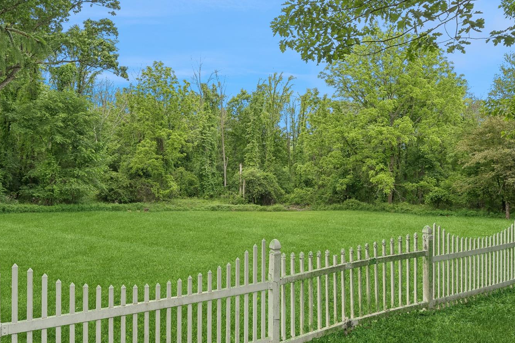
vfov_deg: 49.4
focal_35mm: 26
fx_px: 372
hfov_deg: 69.3
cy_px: 145
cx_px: 241
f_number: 8
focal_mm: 17
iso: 200
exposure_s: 1/125
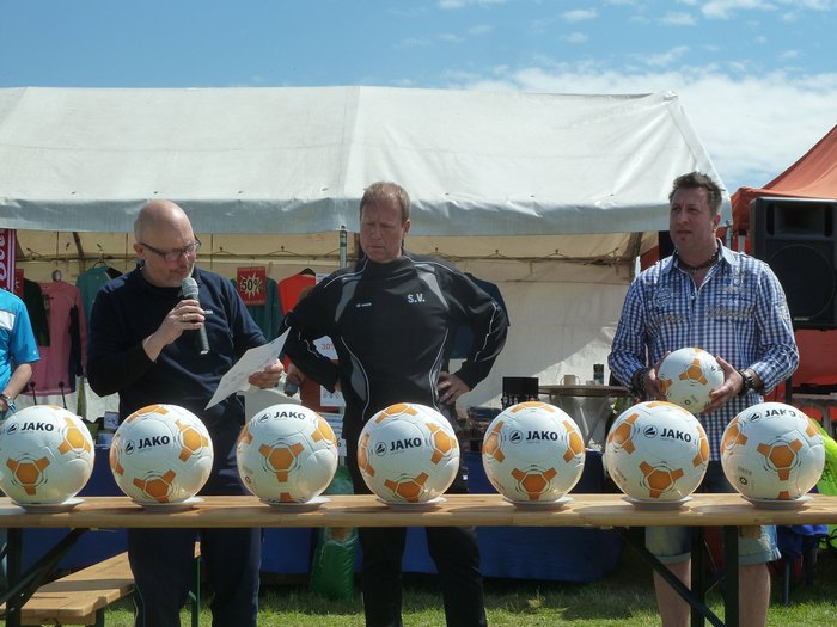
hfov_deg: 30.7
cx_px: 418
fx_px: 1523
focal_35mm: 63
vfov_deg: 23.3
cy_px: 314
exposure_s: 1/500
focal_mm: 10.3
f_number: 5.6
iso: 125
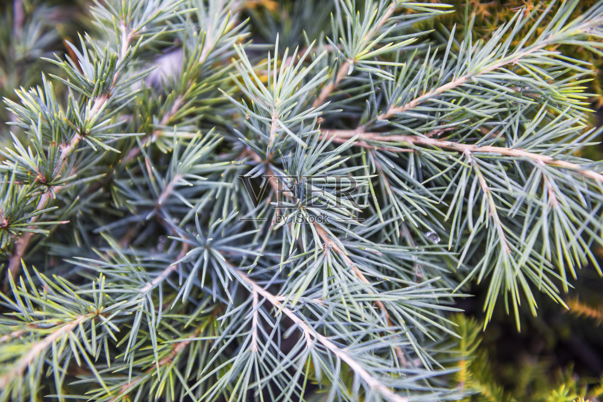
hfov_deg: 41.1
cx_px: 302
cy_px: 201
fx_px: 804
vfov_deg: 28.1
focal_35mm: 48
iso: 400
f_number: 2.8
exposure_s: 1/250
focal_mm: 48
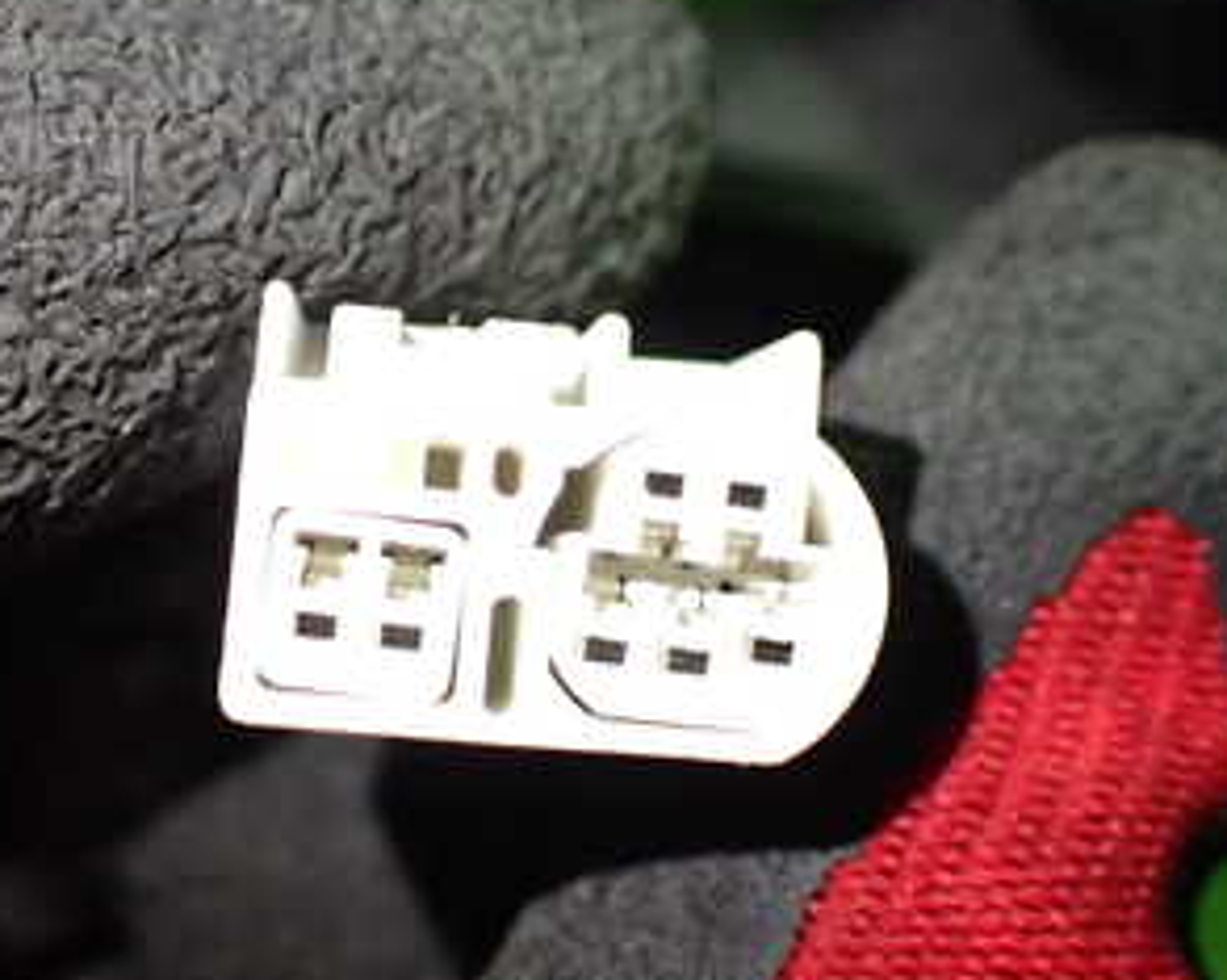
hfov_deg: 31.5
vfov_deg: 25.3
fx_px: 2177
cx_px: 599
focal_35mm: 60
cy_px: 544
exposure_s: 1/125
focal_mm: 5.4
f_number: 2.3
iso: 640
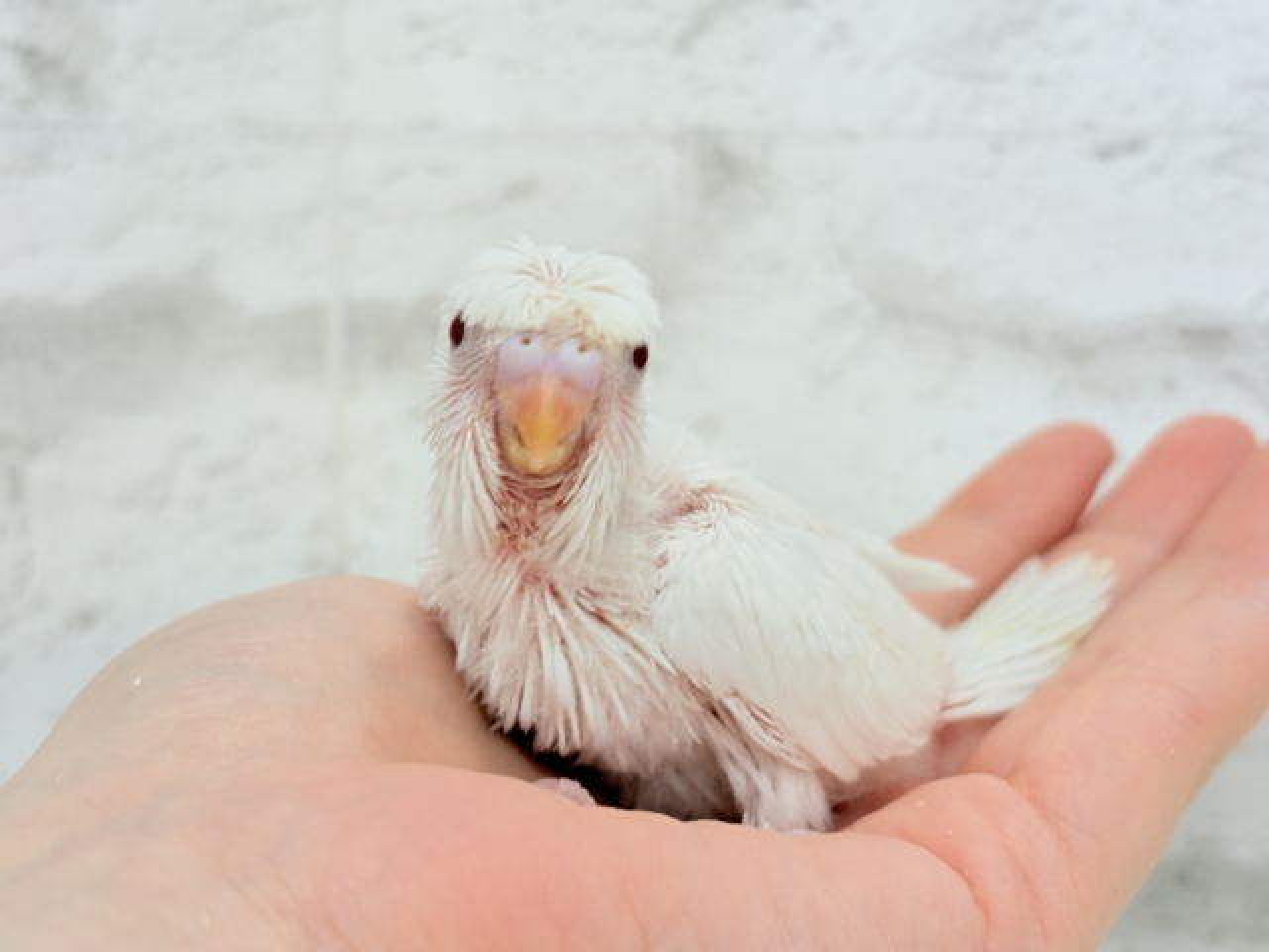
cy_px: 476
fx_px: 1906
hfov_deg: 36.8
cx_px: 634
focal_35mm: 52
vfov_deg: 28.0
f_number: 1.6
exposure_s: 1/50
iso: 40
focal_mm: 5.96
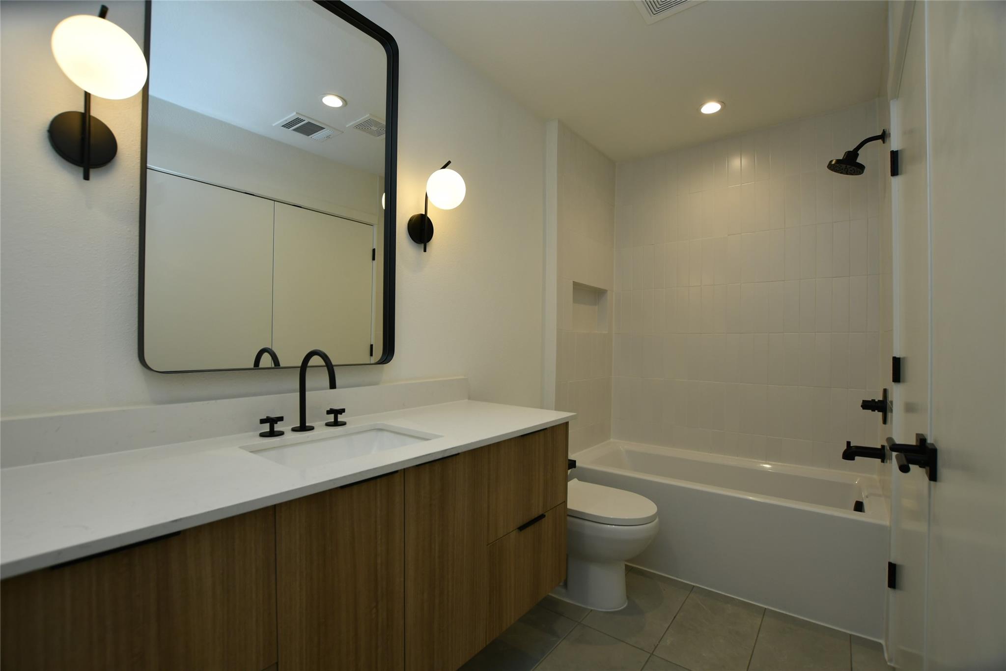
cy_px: 336
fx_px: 419
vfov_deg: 77.3
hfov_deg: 100.4
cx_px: 503
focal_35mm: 15
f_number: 5
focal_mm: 10
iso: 320
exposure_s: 1/80
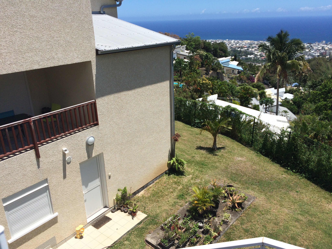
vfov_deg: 48.2
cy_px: 124
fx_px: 278
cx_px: 166
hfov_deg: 61.7
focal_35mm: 29
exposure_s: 1/3165
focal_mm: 4.15
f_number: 2.2
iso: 32
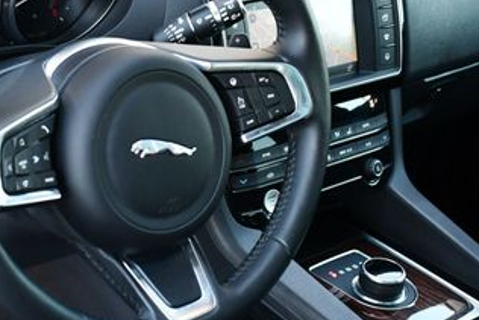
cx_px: 138
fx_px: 1078
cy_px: 123
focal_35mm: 81
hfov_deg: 24.8
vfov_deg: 16.9
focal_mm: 20
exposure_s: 1/125
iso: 800
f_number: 3.5
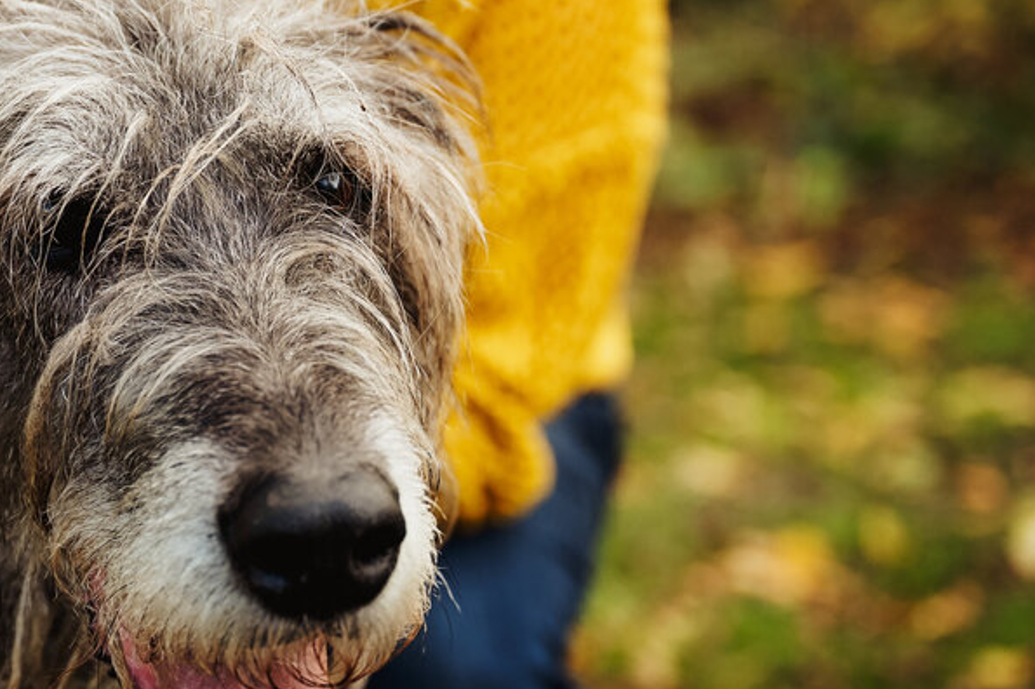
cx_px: 197
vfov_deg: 11.9
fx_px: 3304
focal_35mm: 115
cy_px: 331
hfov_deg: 17.6
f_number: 3.2
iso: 320
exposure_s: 1/640
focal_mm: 57
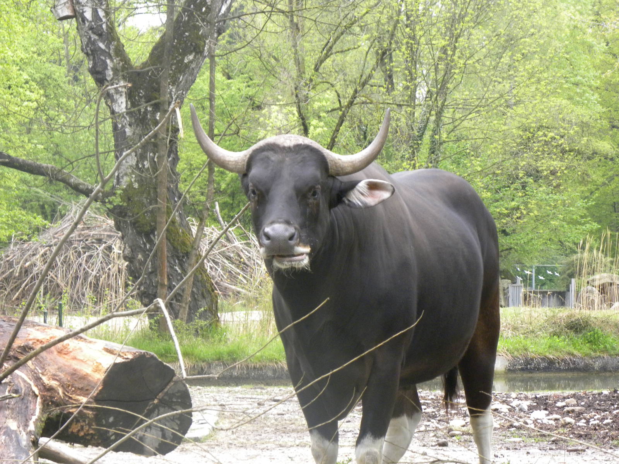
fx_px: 2897
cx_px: 310
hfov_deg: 12.2
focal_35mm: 162
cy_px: 232
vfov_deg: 9.2
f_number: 4.5
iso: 269
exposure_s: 1/74.1
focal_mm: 28.8
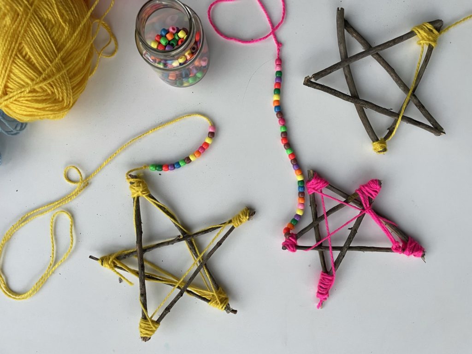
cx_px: 236
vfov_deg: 53.1
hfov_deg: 67.3
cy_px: 177
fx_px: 355
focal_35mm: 26
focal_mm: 4.2
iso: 125
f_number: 1.6
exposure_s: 1/90
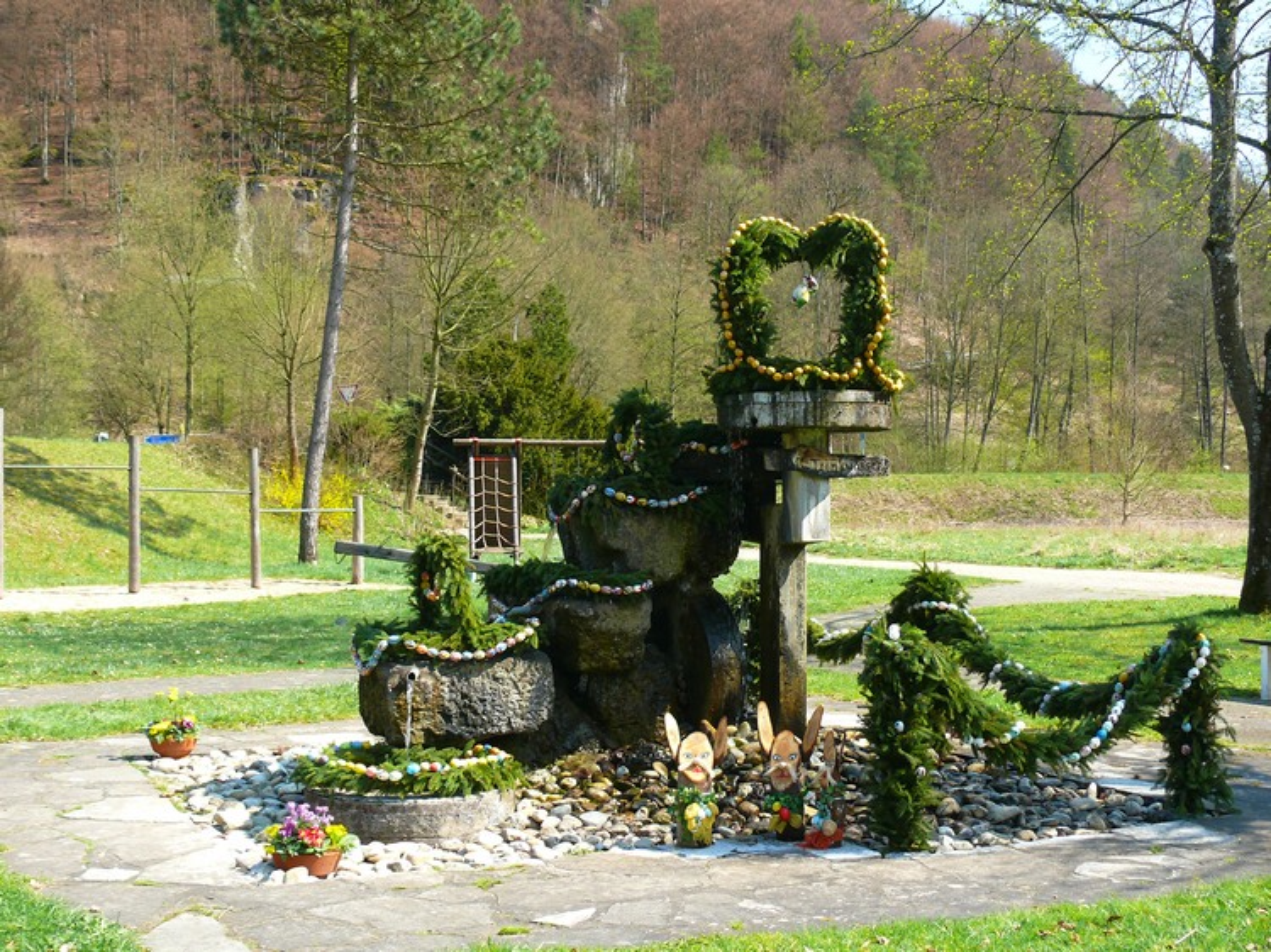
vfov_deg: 32.9
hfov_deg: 43.0
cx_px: 636
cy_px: 476
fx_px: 1615
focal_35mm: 44
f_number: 3.6
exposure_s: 1/100
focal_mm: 9.3
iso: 100
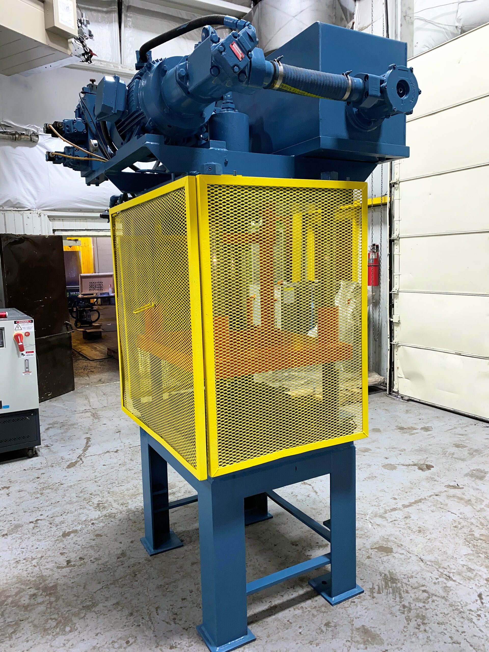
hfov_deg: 53.1
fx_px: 490
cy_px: 326
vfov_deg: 67.3
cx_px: 244
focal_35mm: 26
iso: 40
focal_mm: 4.25
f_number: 1.8
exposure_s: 1/17
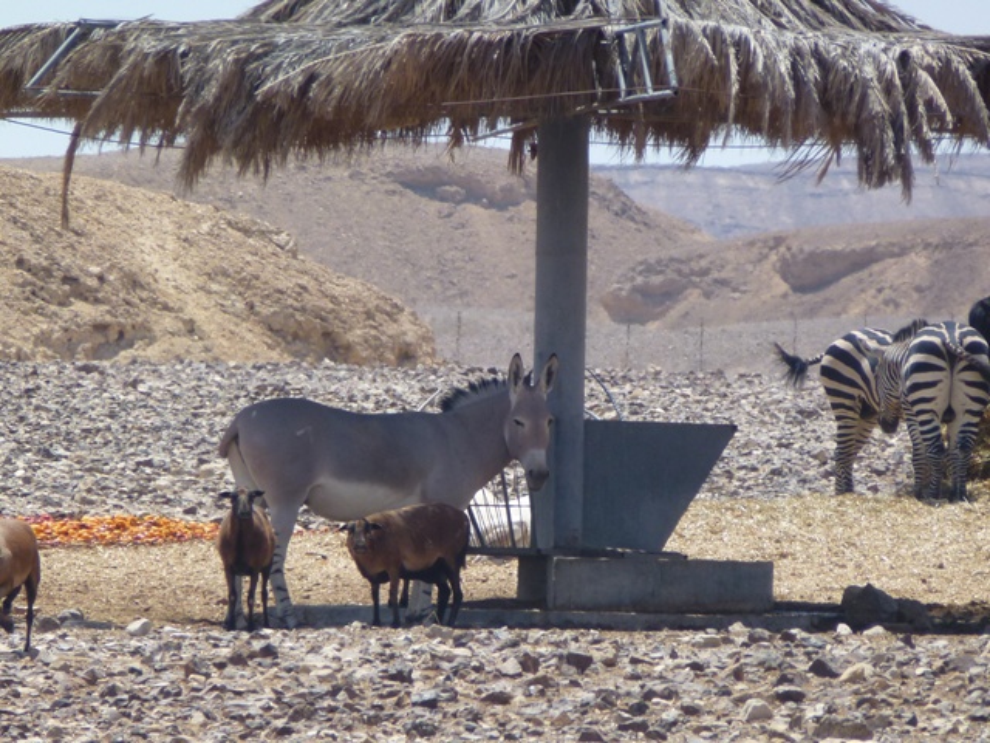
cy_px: 372
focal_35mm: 498
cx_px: 495
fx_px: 14243
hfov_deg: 4.0
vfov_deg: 3.0
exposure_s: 1/400
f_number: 5.9
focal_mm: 68.8
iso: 100
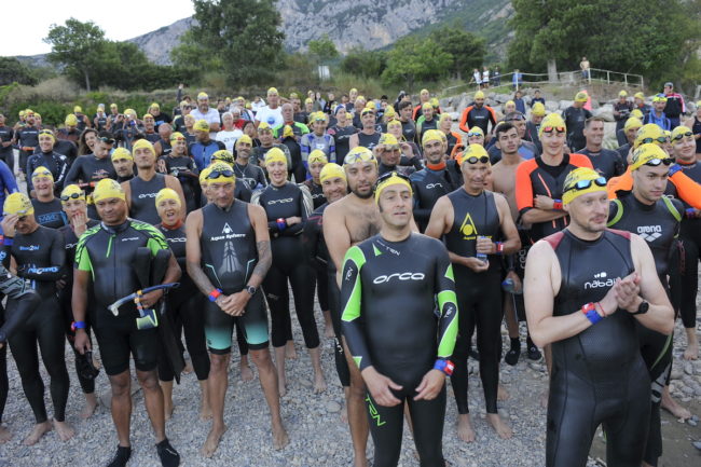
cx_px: 350
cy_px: 234
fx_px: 545
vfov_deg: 46.4
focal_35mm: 28
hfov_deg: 65.5
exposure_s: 1/160
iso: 320
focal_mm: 28
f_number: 5
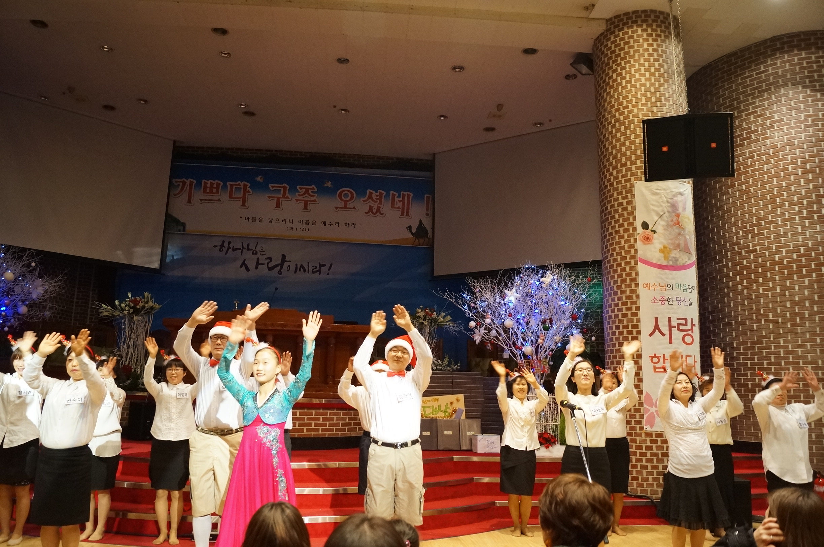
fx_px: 617
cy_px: 274
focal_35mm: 27
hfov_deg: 67.5
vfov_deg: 47.8
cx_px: 412
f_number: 4
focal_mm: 18
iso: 2000
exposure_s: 1/60
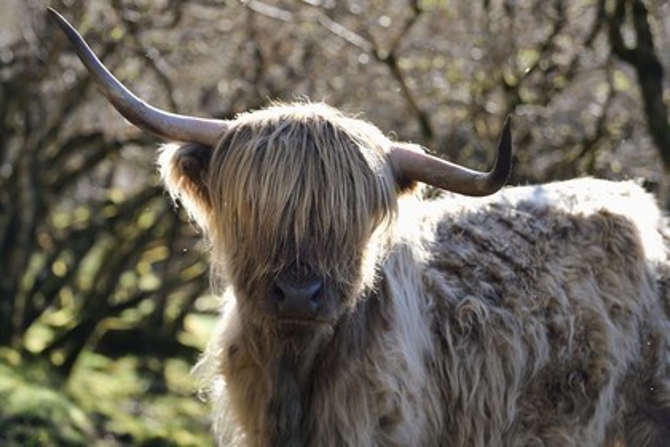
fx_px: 2047
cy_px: 224
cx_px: 335
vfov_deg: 12.5
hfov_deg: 18.6
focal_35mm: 110
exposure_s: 1/500
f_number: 3.5
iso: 200
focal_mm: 110
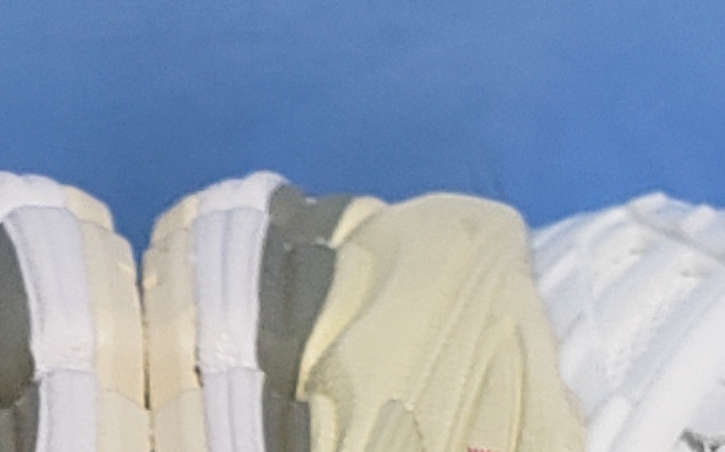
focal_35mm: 211
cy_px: 1249
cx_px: -204
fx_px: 4168
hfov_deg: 9.8
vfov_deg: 5.9
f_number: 2.4
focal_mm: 4.3
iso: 50
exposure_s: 1/237
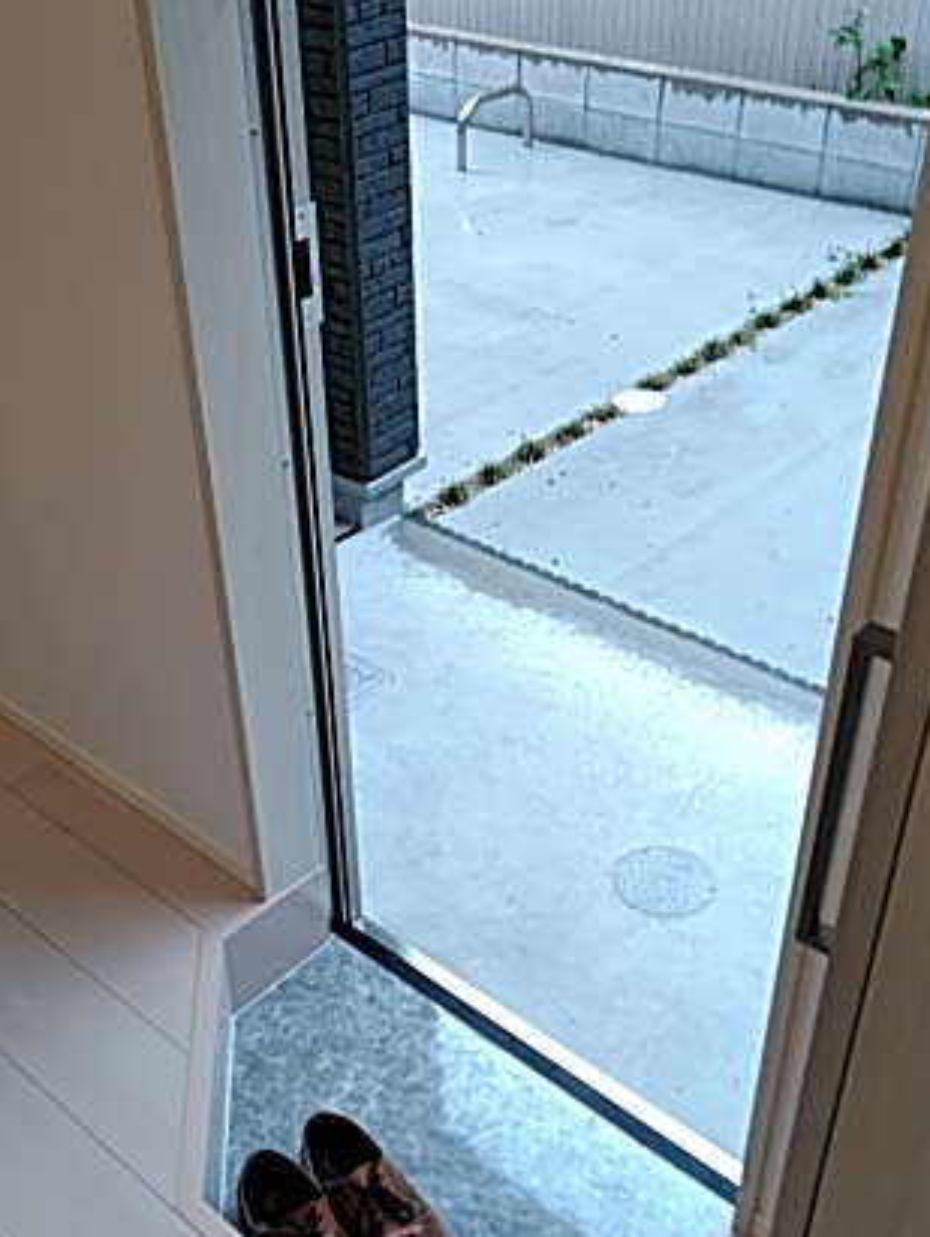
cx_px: 382
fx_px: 1502
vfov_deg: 44.5
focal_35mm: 42
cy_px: 740
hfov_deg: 34.3
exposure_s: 1/60
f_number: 2.2
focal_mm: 3.46
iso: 78
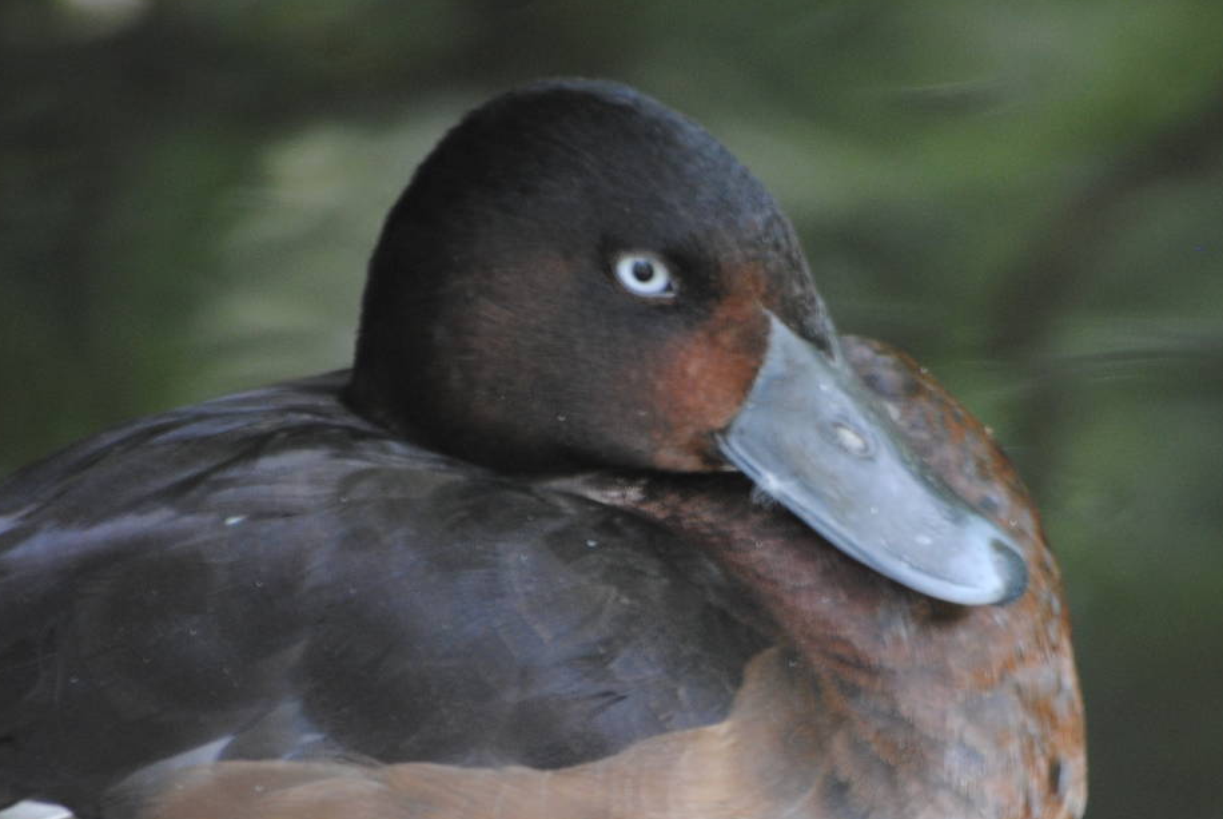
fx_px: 17821
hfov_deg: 3.9
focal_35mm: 524
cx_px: 773
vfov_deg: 2.6
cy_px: 571
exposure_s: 1/25
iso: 400
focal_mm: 200
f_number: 5.6
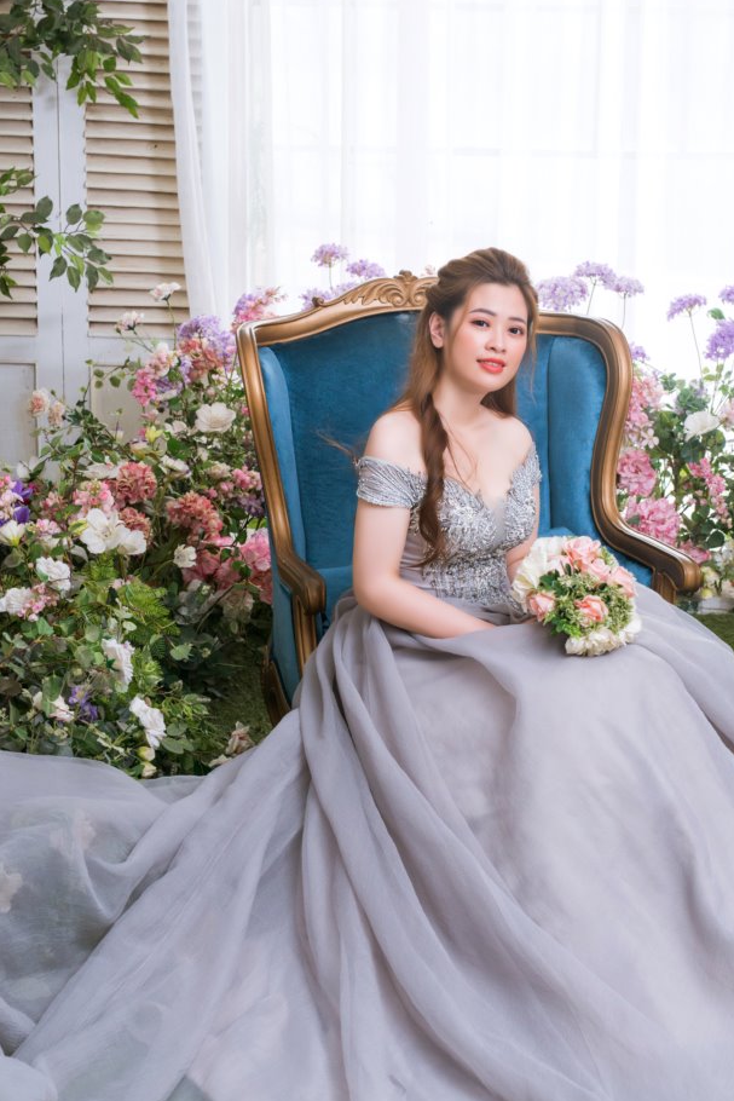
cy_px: 621
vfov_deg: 28.8
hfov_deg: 19.4
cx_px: 485
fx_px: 2140
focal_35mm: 70
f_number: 8
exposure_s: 1/90
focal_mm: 50
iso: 800
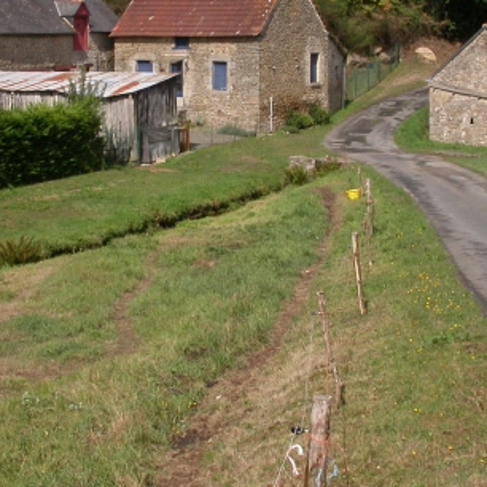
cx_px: 228
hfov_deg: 23.1
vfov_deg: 22.9
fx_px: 1194
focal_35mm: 75
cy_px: 153
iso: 100
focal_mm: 7.85
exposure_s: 1/350
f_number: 7.5
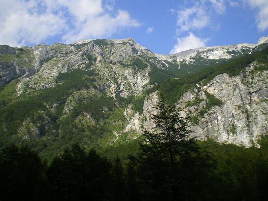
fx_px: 294
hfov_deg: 49.0
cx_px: 134
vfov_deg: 37.7
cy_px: 100
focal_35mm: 38
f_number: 4.6
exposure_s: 1/320
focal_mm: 6.3
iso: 64
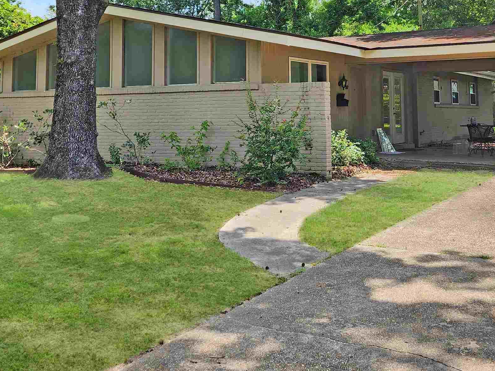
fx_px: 644
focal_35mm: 45
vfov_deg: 31.3
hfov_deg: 42.0
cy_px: 71
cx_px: 271
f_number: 1.8
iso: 12
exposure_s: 1/559
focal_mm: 6.4
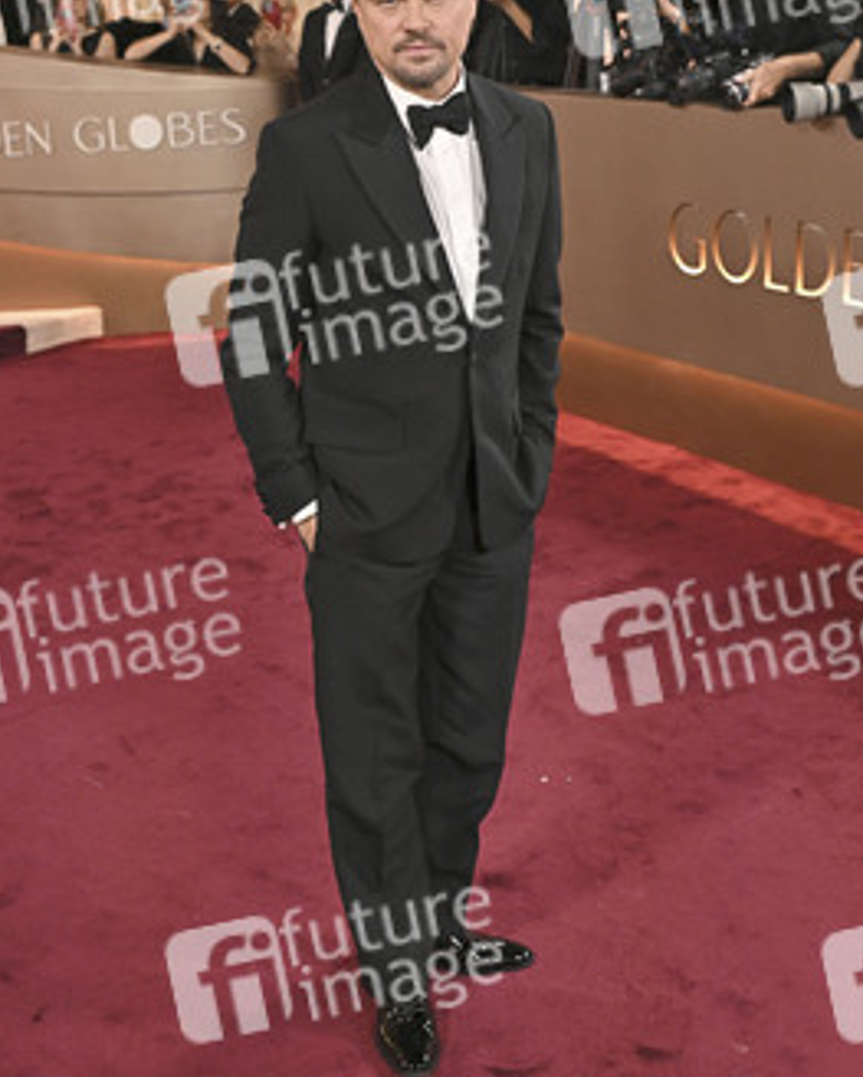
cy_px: 473
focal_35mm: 48
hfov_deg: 31.5
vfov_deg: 38.7
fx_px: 1530
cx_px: 430
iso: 2500
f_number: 5.6
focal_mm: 42
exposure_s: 1/320
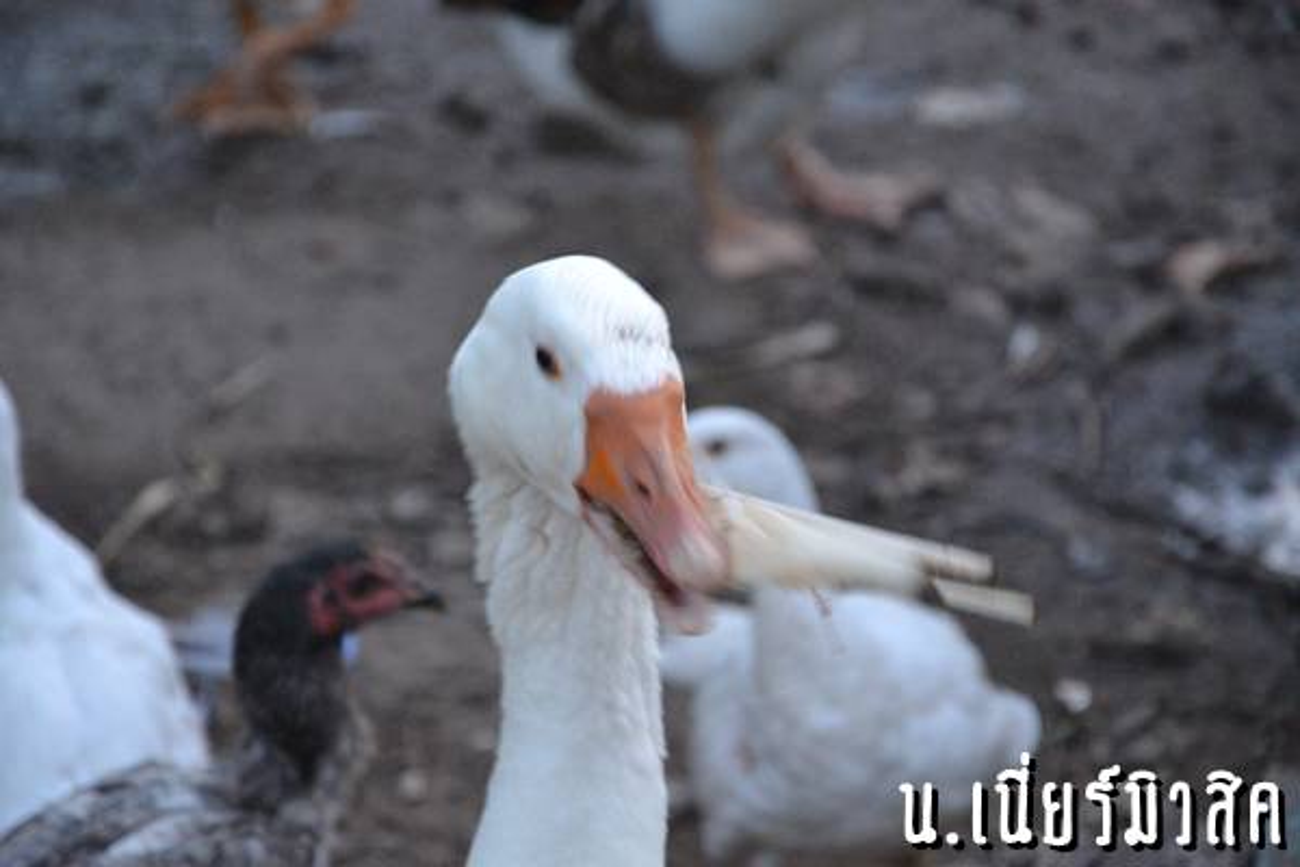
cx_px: 650
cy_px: 434
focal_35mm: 158
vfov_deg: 8.7
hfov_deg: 13.0
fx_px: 5687
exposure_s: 1/160
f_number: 5.6
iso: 3200
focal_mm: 105
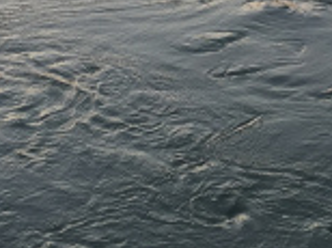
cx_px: 349
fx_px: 1264
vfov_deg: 10.9
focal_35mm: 132
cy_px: -72
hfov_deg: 14.7
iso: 32
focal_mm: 4.15
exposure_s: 1/302
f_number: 2.2
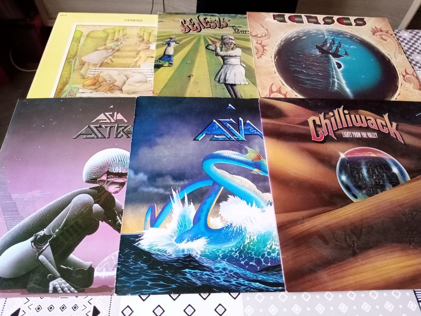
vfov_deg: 49.7
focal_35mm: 28
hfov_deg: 63.4
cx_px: 210
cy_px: 158
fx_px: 341
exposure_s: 1/25
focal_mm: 3.57
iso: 673
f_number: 1.8
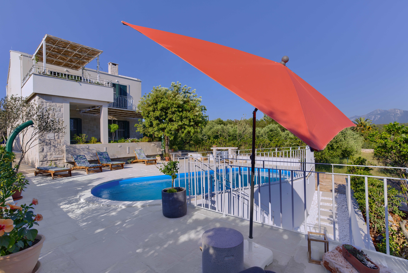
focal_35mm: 17
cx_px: 204
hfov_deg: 93.3
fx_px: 193
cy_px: 136
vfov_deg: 70.5
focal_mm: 17
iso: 50
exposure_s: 1/20
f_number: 8
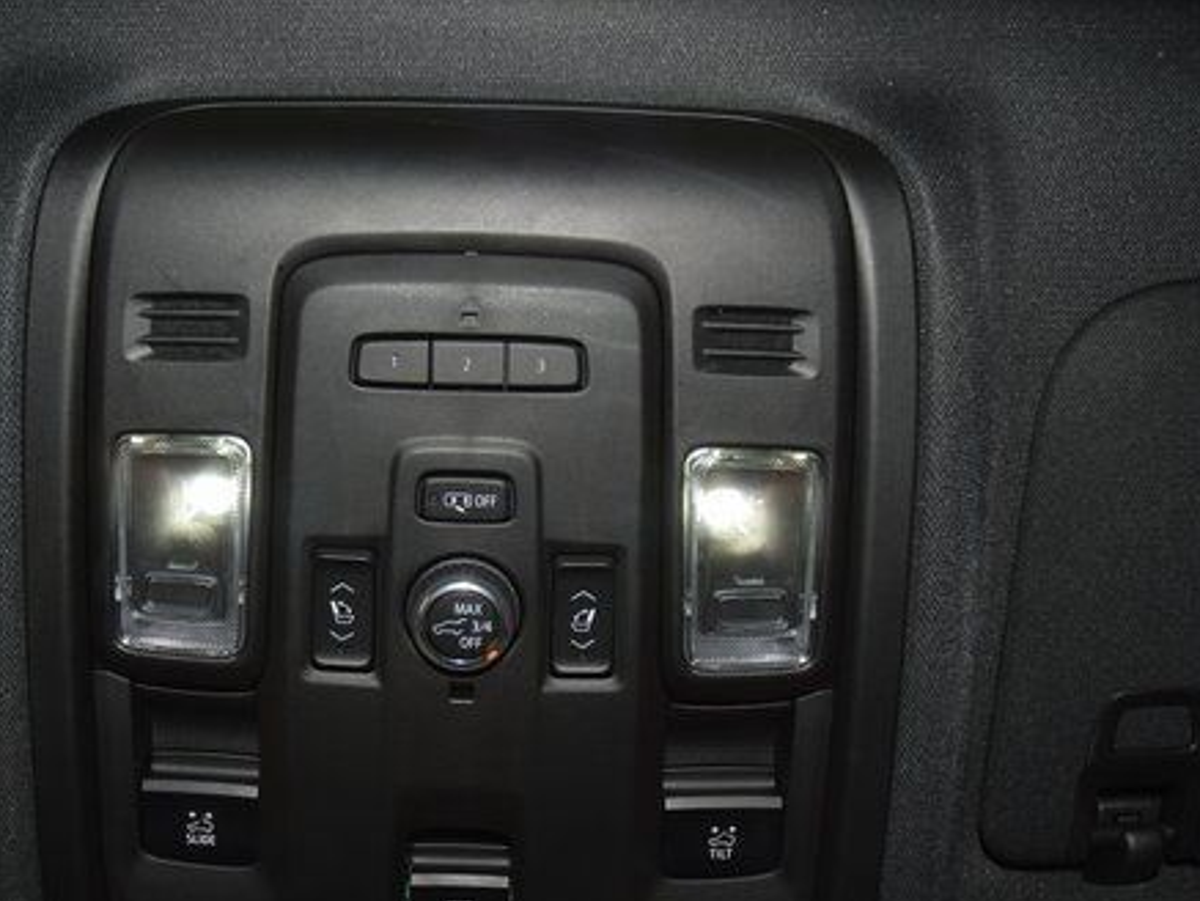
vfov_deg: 37.4
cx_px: 481
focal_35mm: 38
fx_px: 1318
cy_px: 584
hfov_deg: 48.7
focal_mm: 18
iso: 560
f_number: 3.5
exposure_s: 1/80
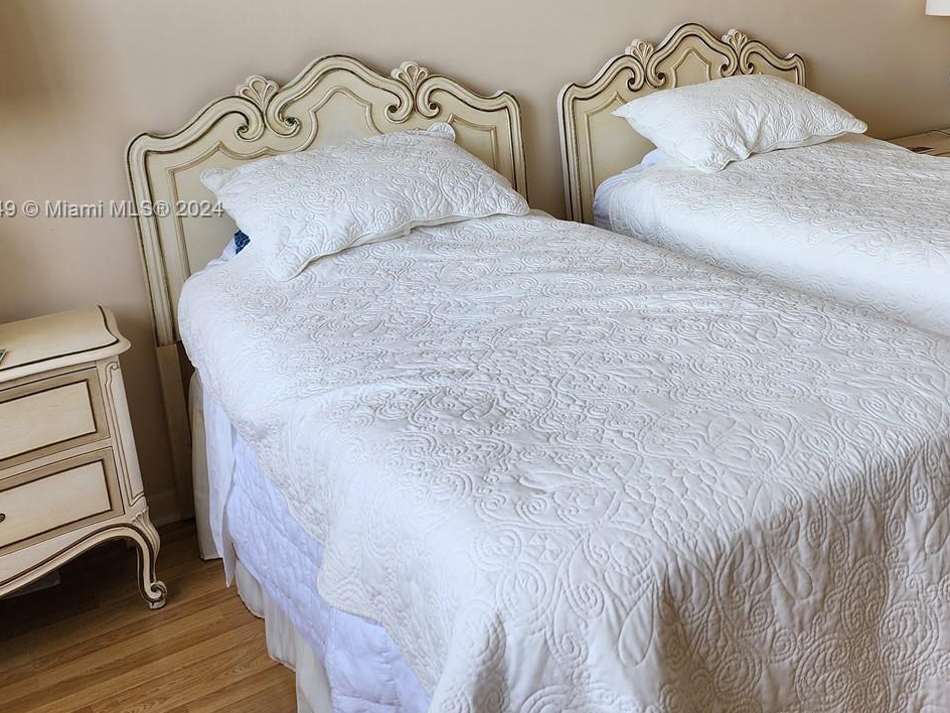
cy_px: 210
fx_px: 1070
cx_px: 706
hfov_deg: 46.2
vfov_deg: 36.3
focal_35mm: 39
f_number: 1.8
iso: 64
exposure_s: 1/180
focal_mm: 6.4
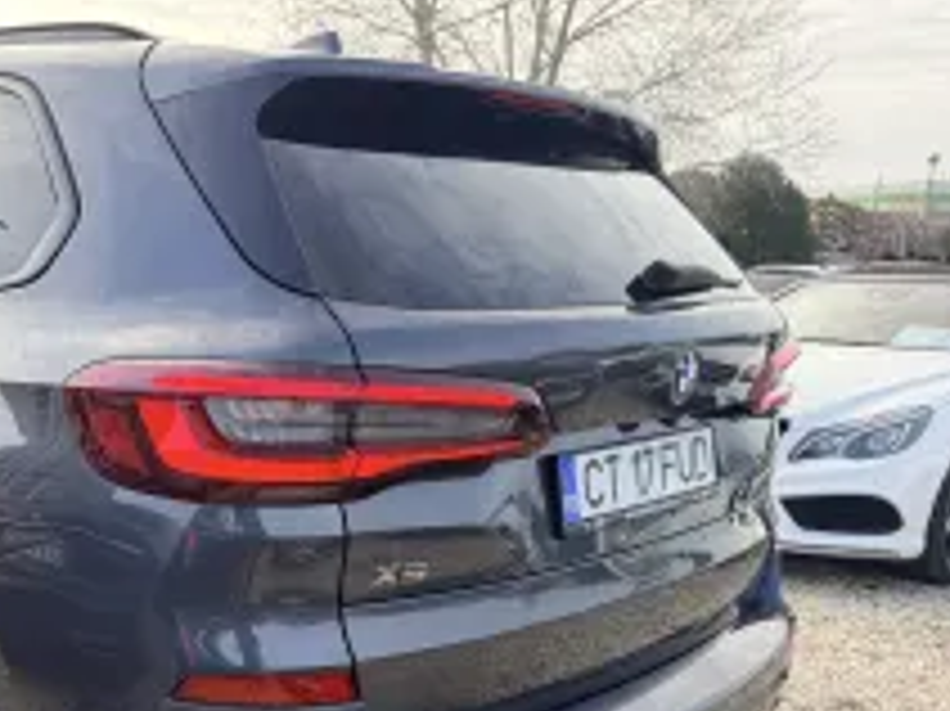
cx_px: 225
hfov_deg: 44.1
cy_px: 518
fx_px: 1125
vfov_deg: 34.5
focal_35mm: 41
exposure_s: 1/607
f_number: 1.78
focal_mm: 6.76
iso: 100
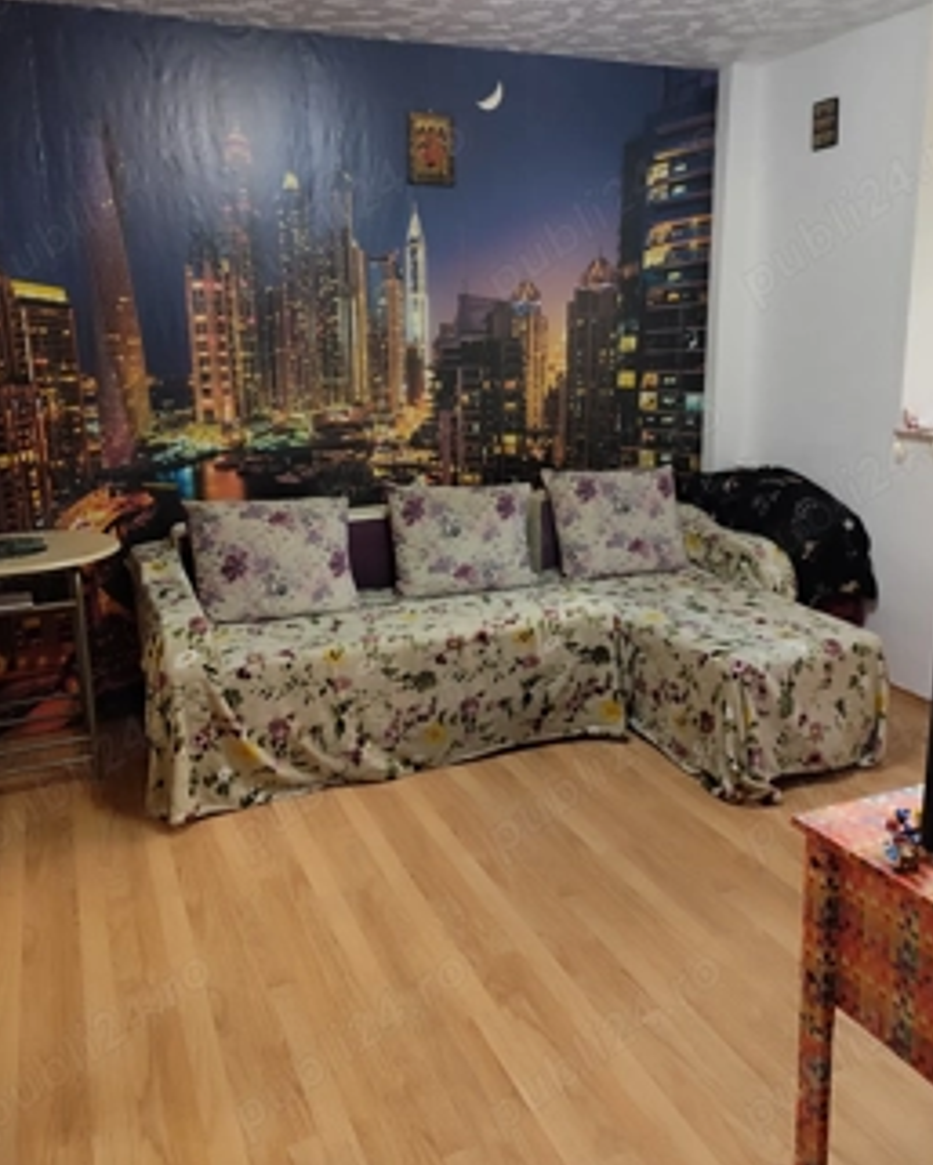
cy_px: 548
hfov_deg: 51.6
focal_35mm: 28
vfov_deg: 62.1
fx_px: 966
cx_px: 476
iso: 640
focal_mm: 6.19
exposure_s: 1/50
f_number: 1.65
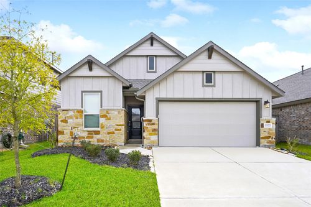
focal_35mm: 21
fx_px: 181
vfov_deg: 59.5
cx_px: 156
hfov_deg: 81.2
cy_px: 104
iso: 1600
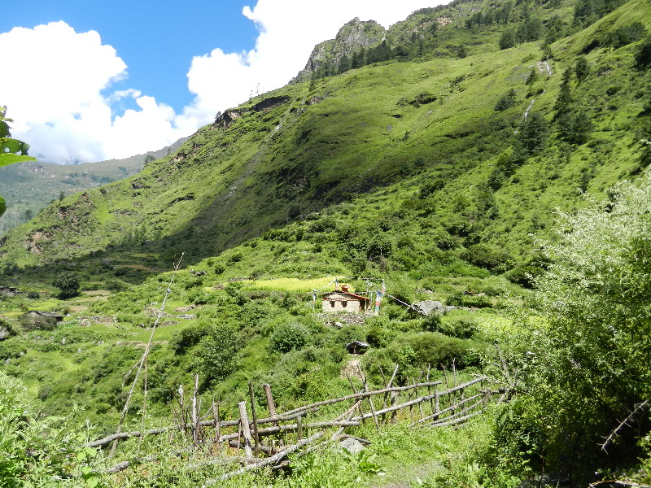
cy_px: 244
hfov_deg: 69.4
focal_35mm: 25
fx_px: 470
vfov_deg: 54.9
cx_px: 326
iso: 160
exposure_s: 1/800
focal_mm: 4.5
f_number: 3.5
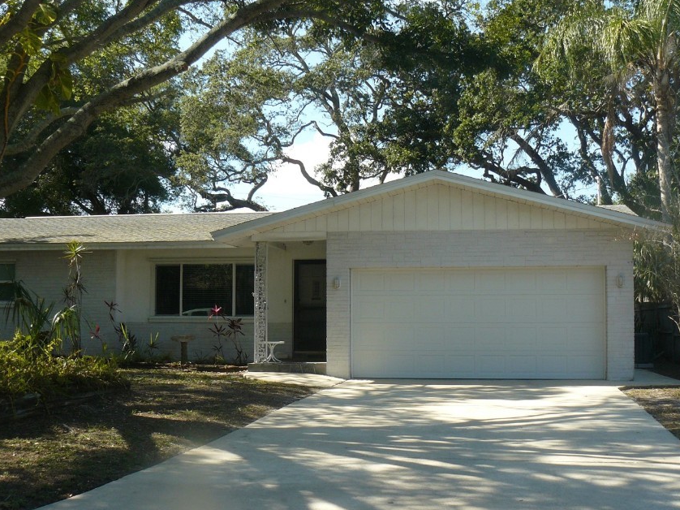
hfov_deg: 42.9
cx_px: 360
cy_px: 263
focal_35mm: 44
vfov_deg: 32.9
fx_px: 864
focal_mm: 6
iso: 100
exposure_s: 1/250
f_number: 4.5
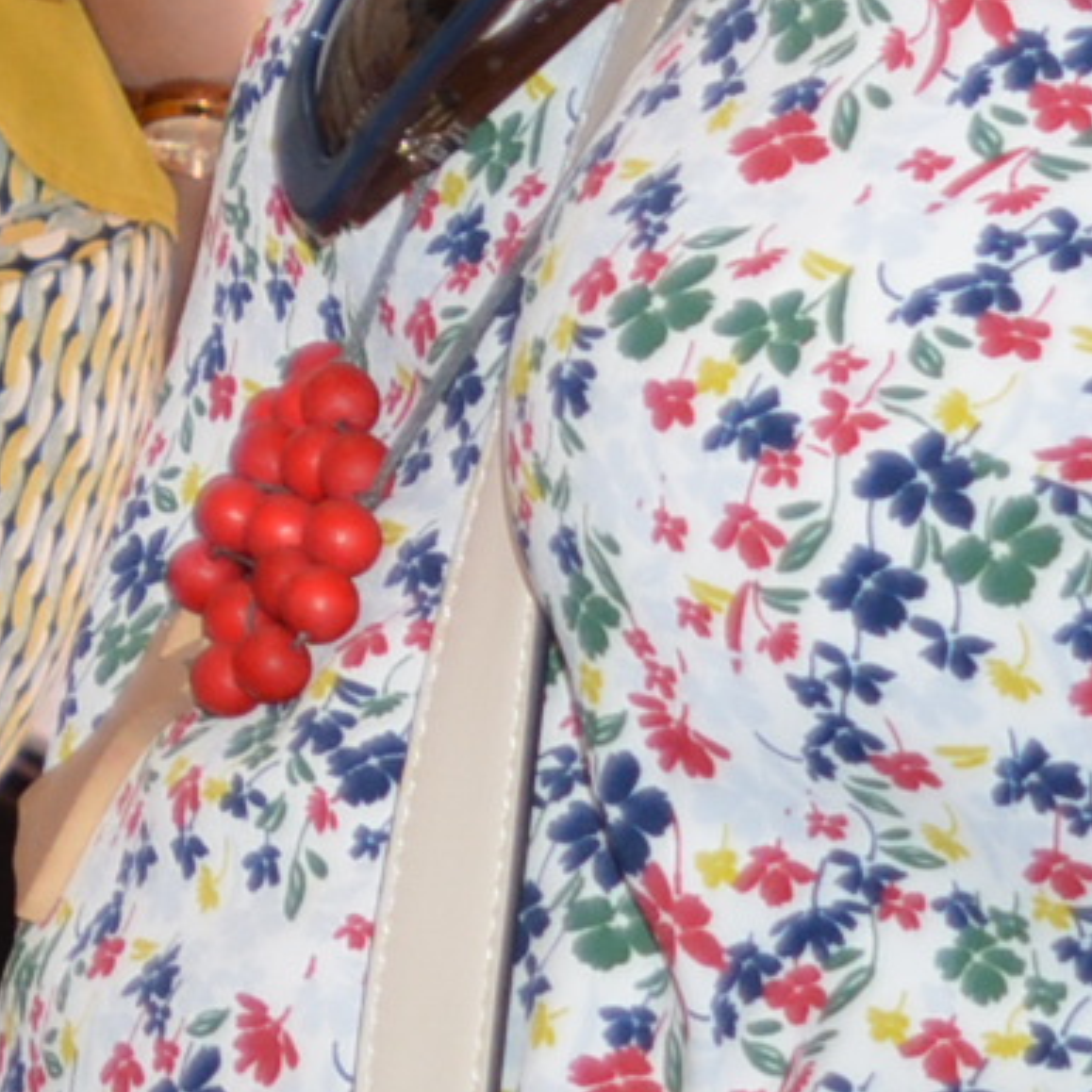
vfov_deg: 6.5
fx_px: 9172
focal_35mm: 257
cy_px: -1349
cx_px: -2591
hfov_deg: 6.1
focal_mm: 26
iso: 400
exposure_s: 1/100
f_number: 4
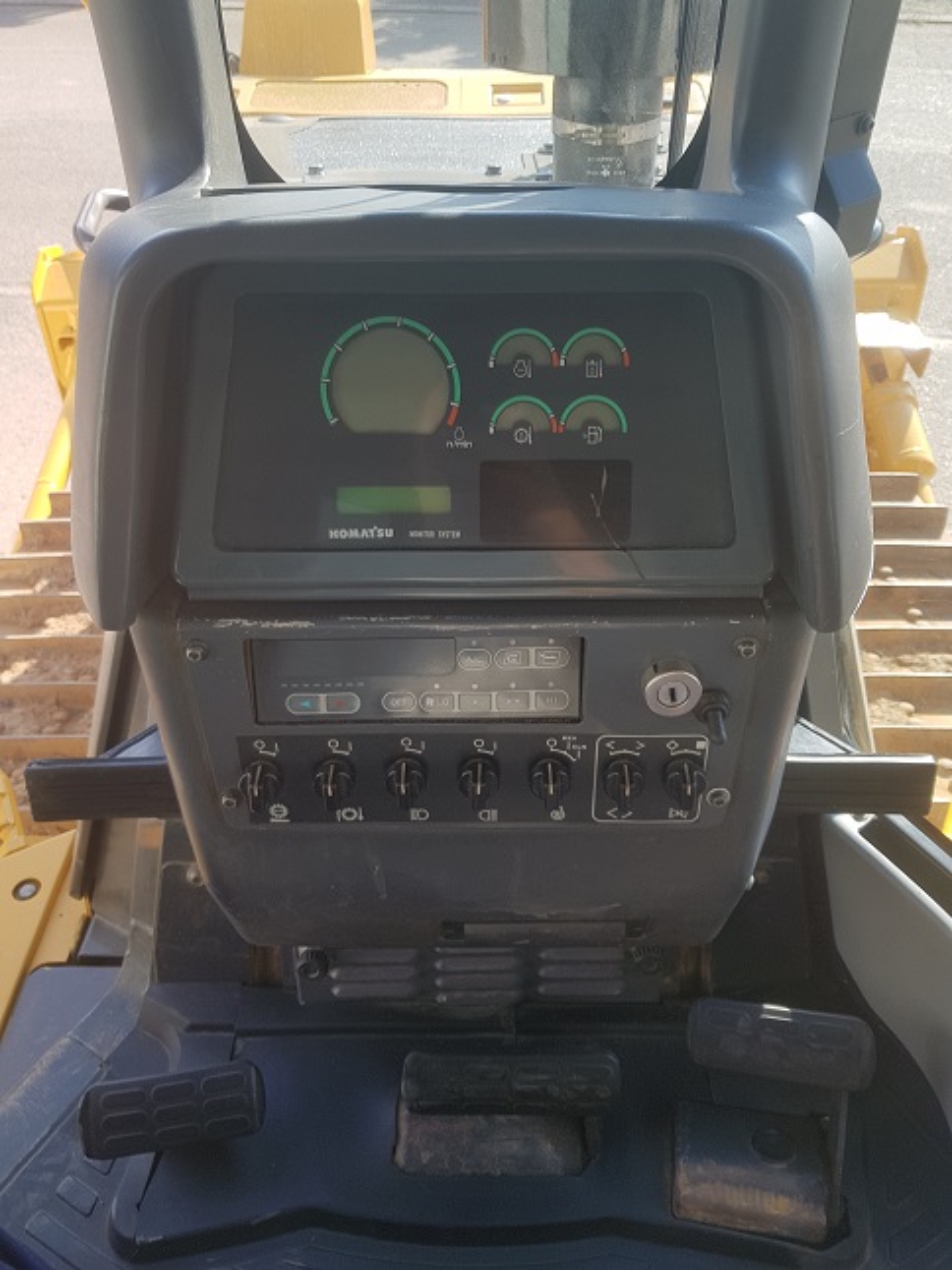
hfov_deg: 53.0
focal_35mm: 26
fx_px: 954
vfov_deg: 67.3
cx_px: 476
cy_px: 635
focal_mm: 4.2
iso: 40
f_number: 1.7
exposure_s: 1/510
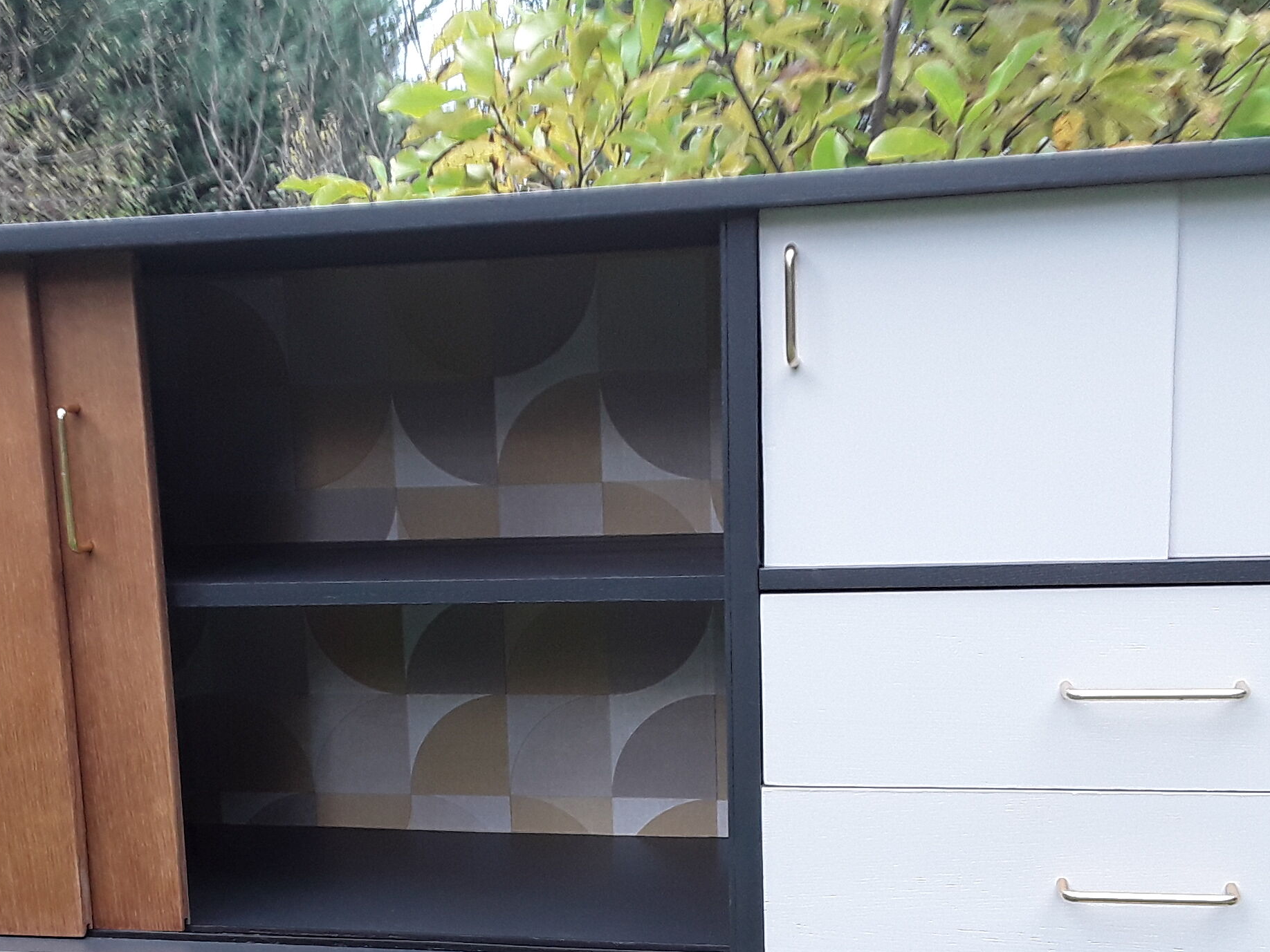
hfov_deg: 39.5
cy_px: 721
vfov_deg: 29.8
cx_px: 521
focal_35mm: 48
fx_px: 1761
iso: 50
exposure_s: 1/50
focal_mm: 2.91
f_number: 1.9
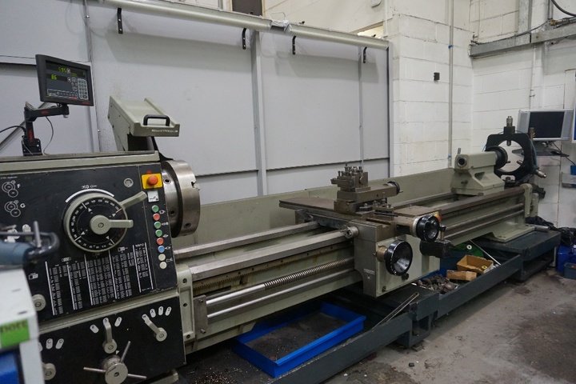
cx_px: 288
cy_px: 192
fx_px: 384
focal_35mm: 24
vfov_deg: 53.1
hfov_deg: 73.7
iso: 1600
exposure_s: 1/160
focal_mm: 16
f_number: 4
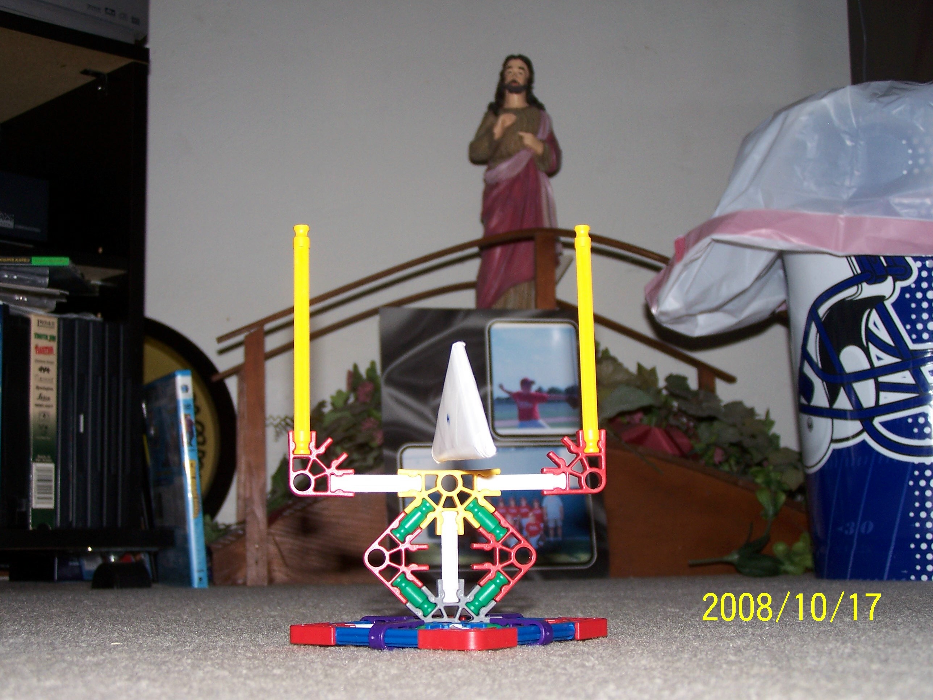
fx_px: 1509
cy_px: 350
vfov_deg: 26.1
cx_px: 466
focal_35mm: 56
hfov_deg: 34.3
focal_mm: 9.3
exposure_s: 1/60
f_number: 3.1
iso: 80
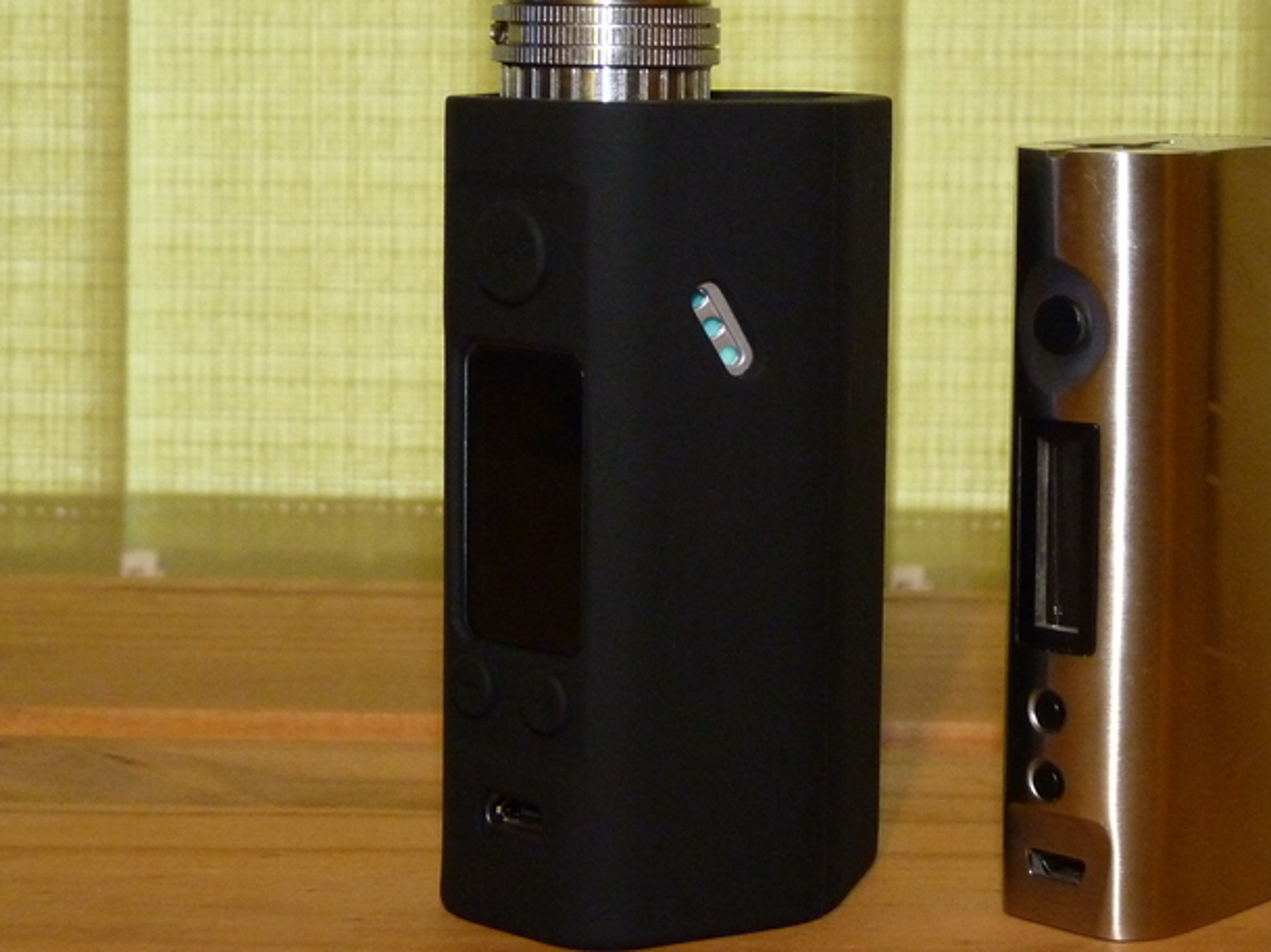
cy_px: 204
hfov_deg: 23.8
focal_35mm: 82
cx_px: 827
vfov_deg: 17.8
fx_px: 3010
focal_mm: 9
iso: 400
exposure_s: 1/30
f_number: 3.2
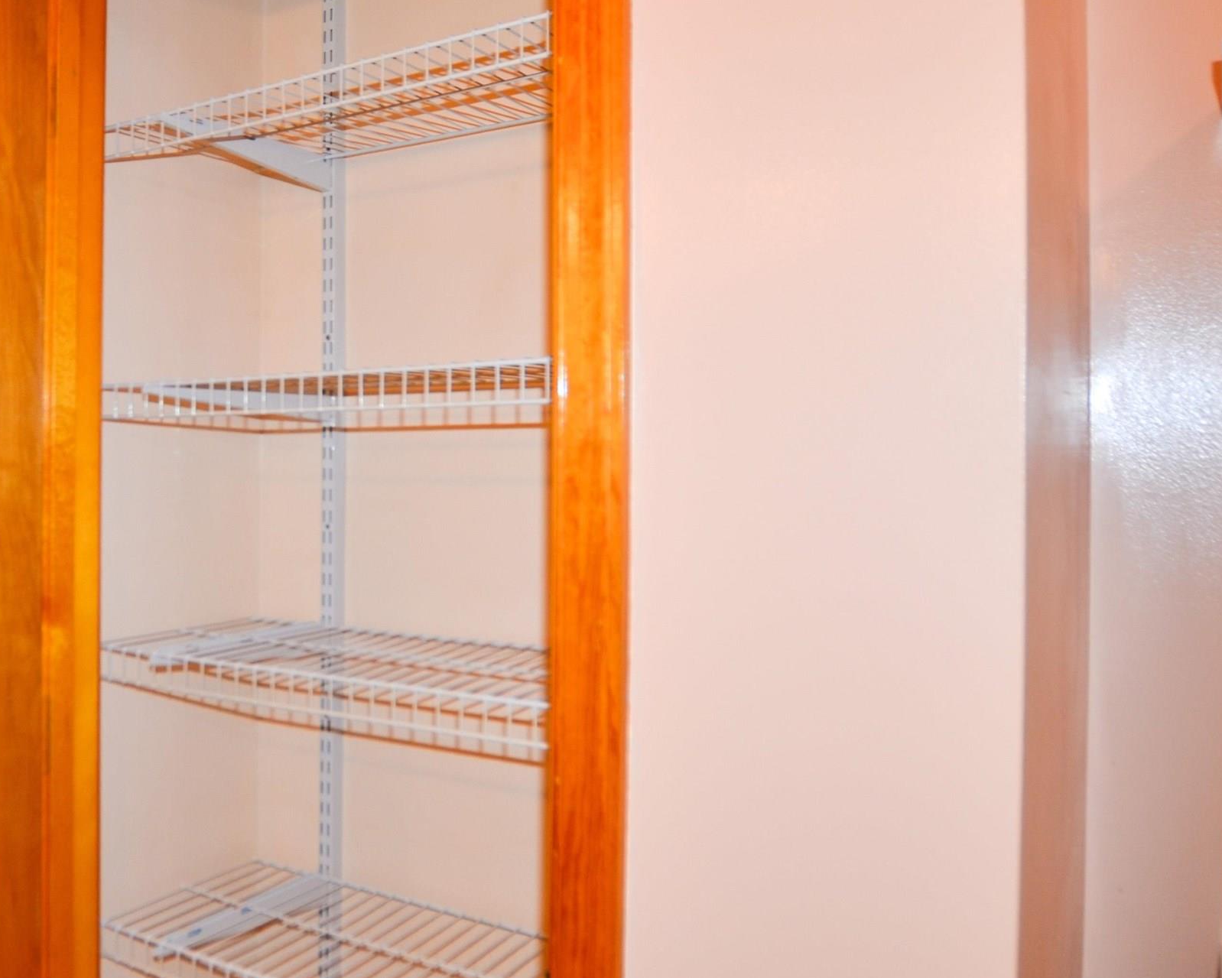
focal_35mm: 27
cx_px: 393
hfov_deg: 62.2
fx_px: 977
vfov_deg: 53.0
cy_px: 555
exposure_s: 1/60
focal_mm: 10
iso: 100
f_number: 3.5
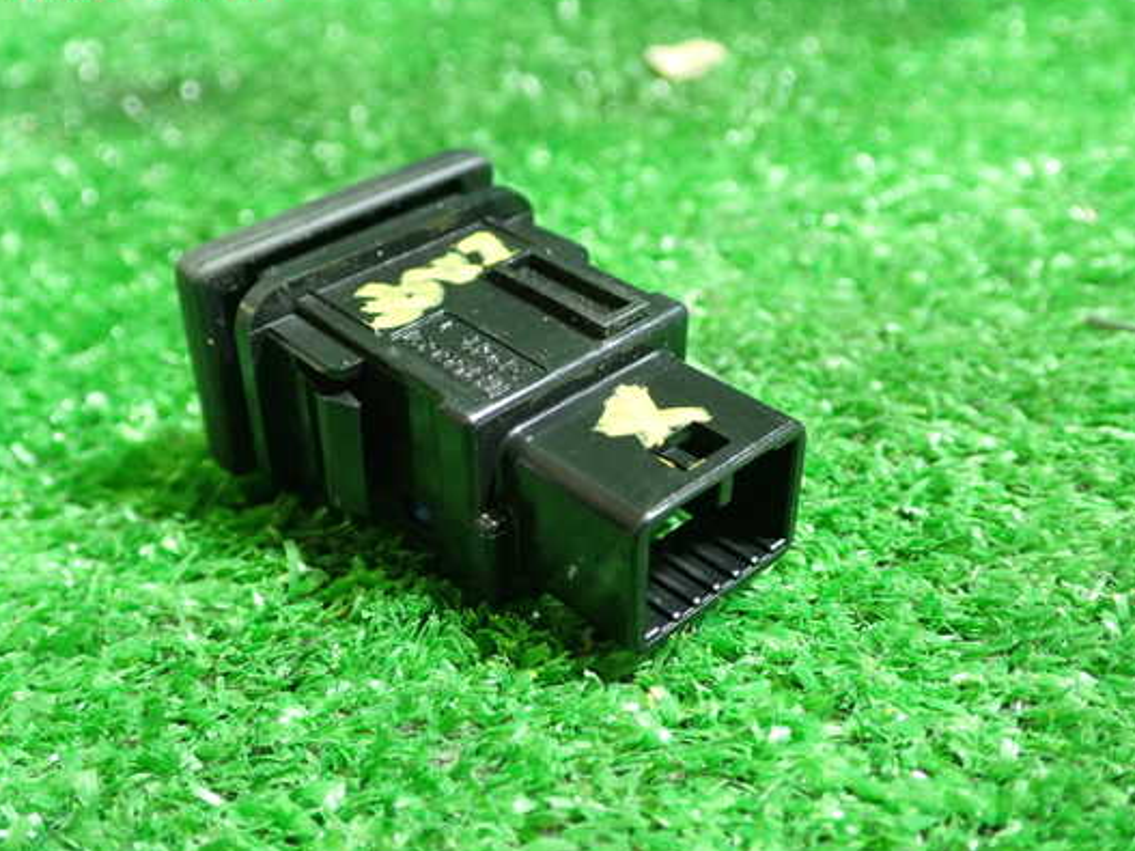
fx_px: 1344
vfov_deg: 35.1
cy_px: 435
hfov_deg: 45.7
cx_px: 521
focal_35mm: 41
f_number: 2.5
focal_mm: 6.37
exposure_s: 1/30
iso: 800
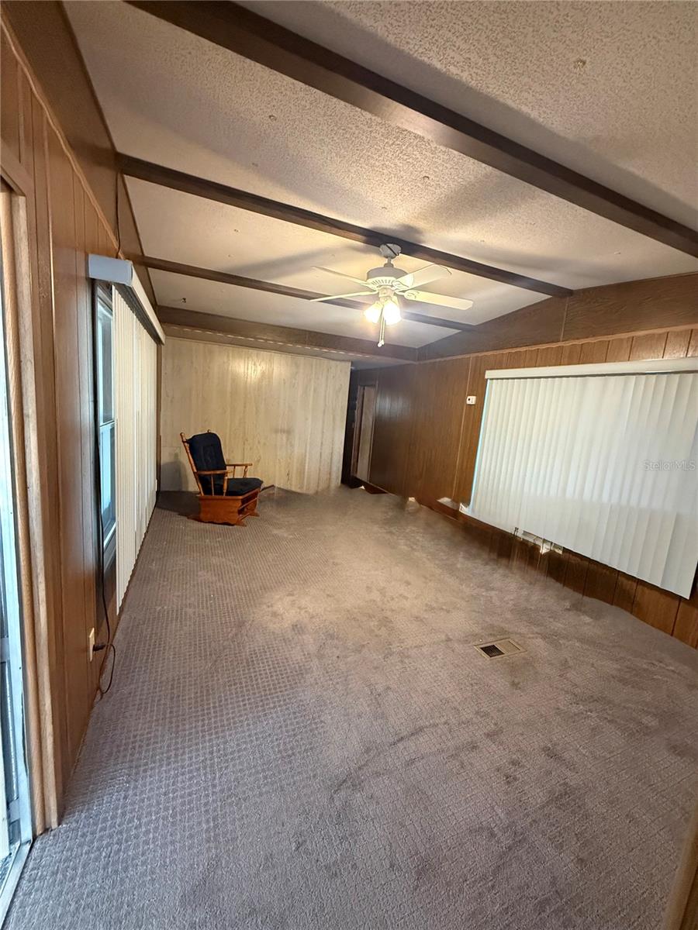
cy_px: 465
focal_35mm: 14
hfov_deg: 85.7
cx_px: 349
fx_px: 376
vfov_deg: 102.1
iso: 800
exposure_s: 1/60
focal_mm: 2.22
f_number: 2.2
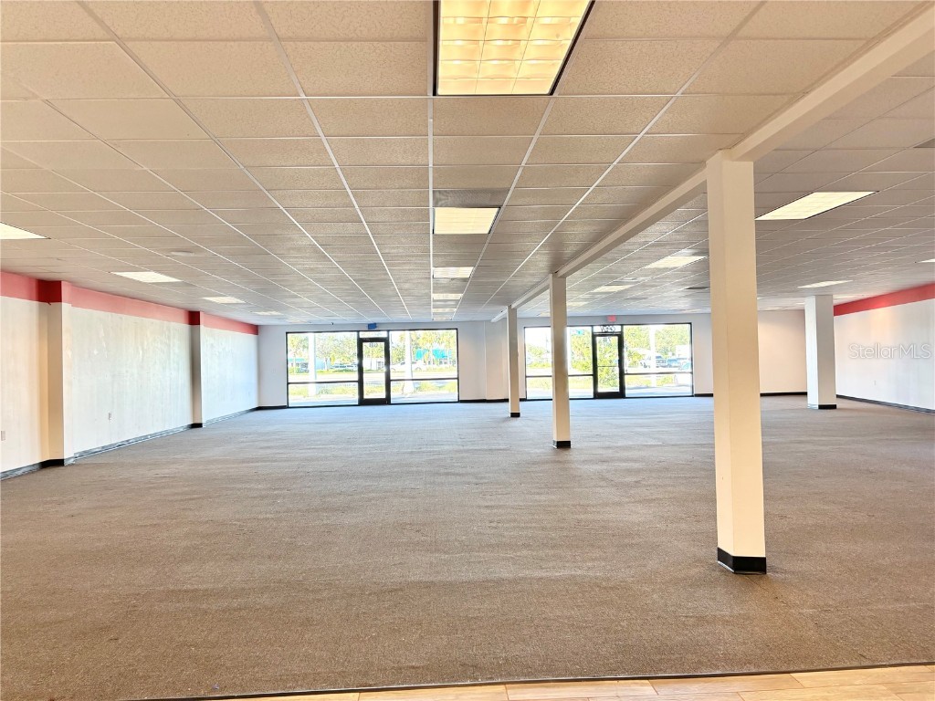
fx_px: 702
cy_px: 350
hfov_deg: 67.3
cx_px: 468
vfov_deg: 53.1
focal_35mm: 26
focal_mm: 5.96
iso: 80
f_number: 1.6
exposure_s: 1/126
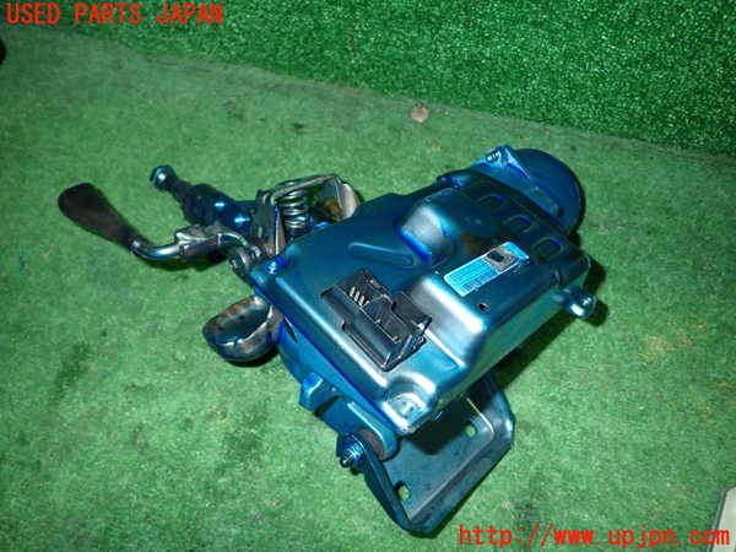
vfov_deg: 54.9
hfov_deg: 69.4
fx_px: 532
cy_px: 276
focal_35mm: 25
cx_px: 368
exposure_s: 1/30
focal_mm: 4.5
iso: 800
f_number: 5.6
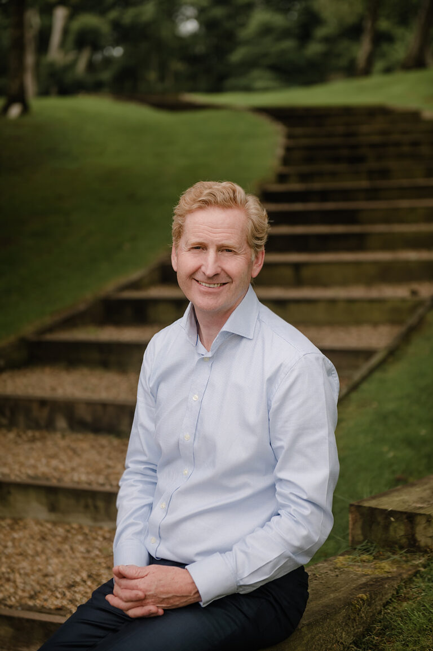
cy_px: 326
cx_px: 216
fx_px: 1264
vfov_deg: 28.9
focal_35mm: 70
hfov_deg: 19.4
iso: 250
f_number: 2.8
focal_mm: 70
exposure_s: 1/3200
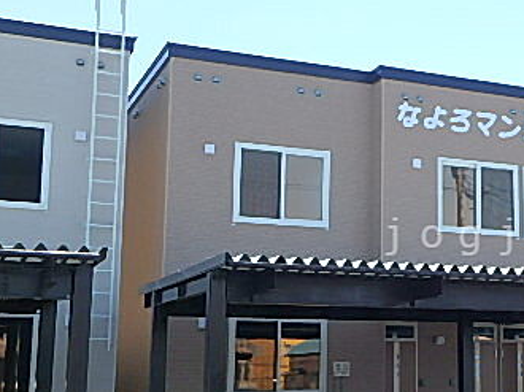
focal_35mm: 66
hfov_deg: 28.1
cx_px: 494
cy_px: 236
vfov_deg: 22.2
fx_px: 998
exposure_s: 1/400
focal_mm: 6
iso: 125
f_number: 4.9
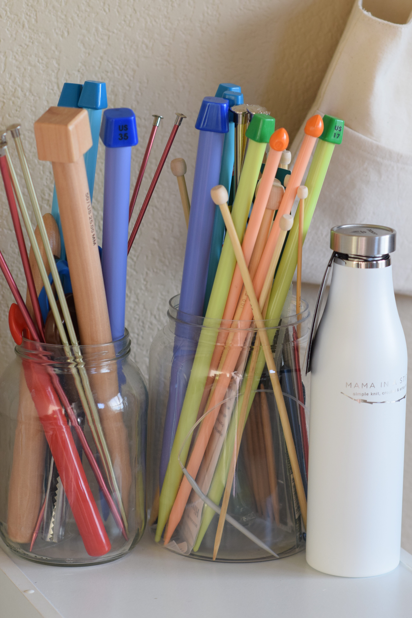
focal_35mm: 128
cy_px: 309
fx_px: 2189
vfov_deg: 16.1
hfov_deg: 10.8
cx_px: 206
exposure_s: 1/200
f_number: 3.5
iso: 800
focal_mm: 85
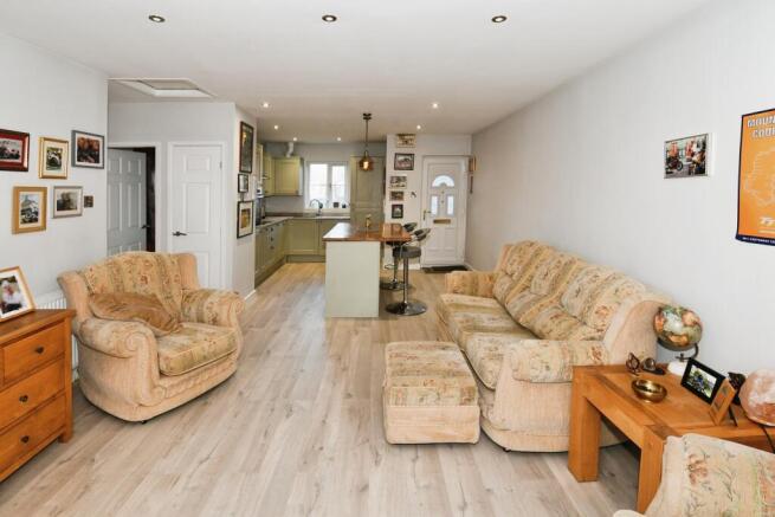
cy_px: 258
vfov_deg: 73.8
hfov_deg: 96.7
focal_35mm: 16
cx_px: 388
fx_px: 344
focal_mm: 11
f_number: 7.1
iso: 800
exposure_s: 1/60
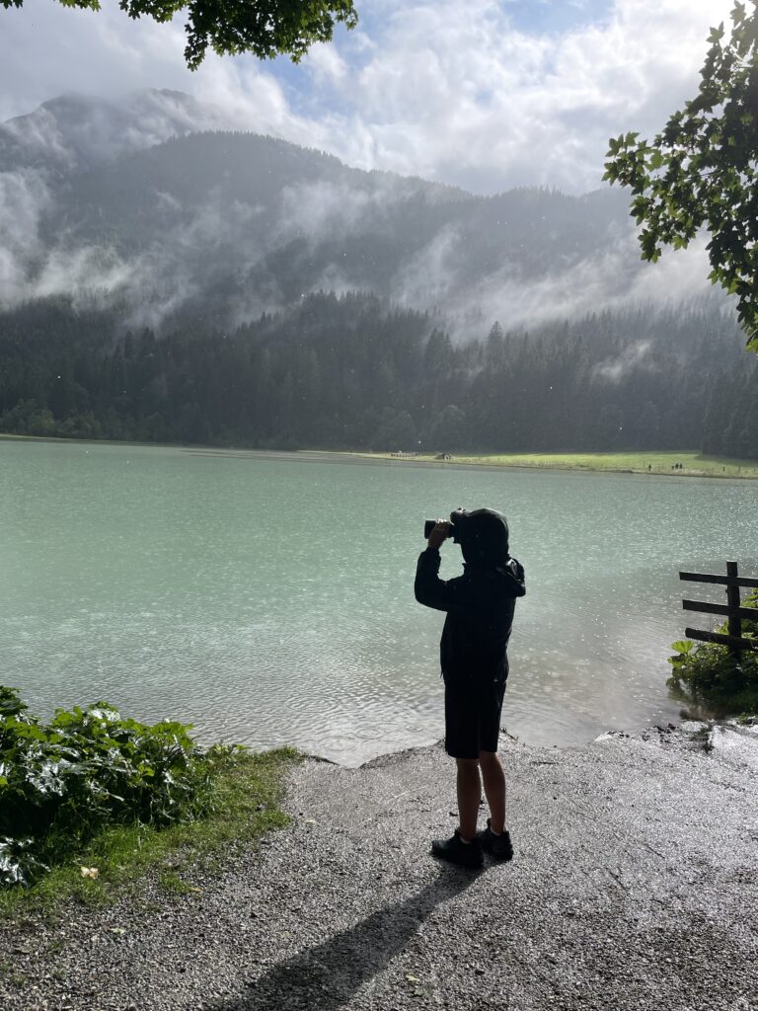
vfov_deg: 67.3
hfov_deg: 53.1
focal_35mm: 26
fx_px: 759
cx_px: 379
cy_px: 506
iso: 32
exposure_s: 1/4132
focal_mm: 4.2
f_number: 1.6
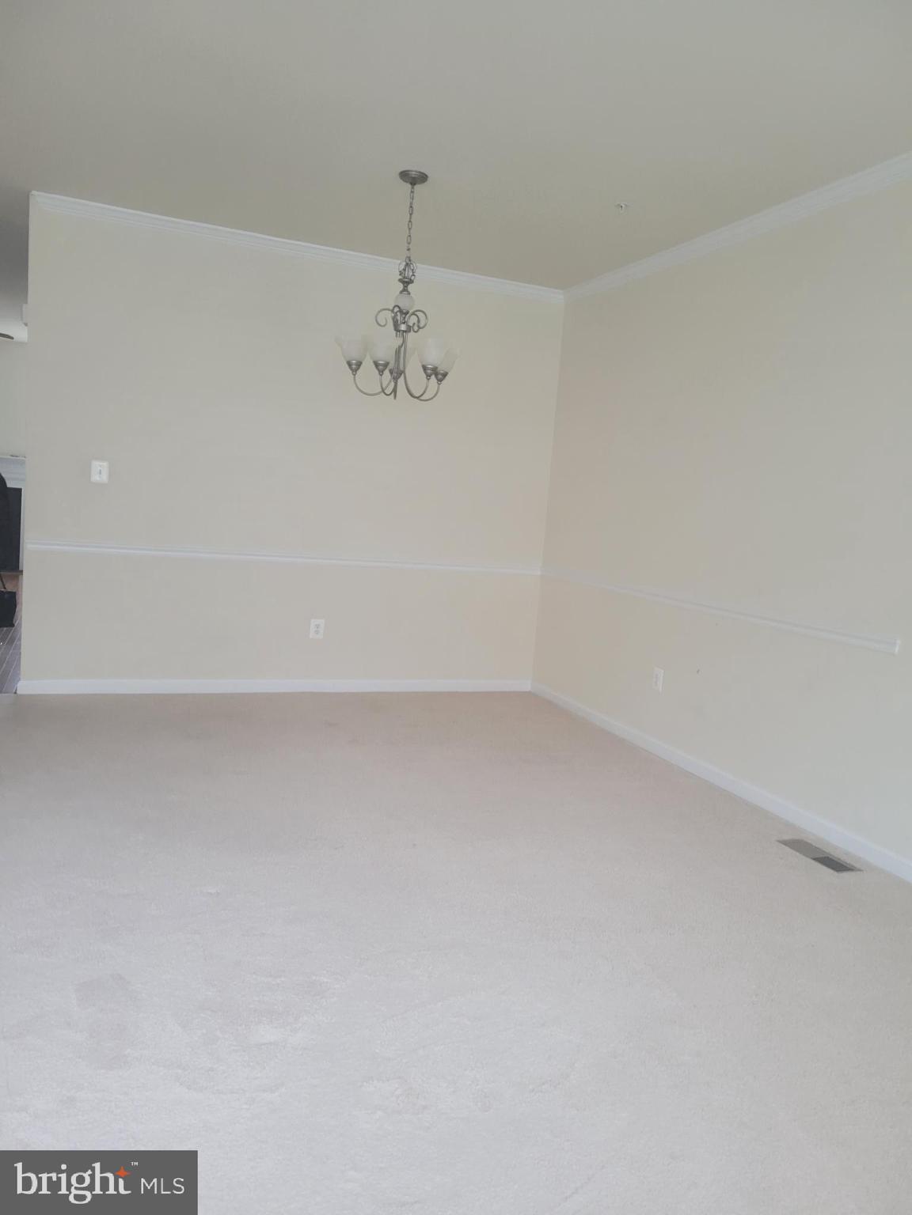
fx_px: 913
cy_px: 608
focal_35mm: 26
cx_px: 456
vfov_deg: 67.3
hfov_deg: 53.1
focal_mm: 5.4
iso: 160
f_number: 1.8
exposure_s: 1/40
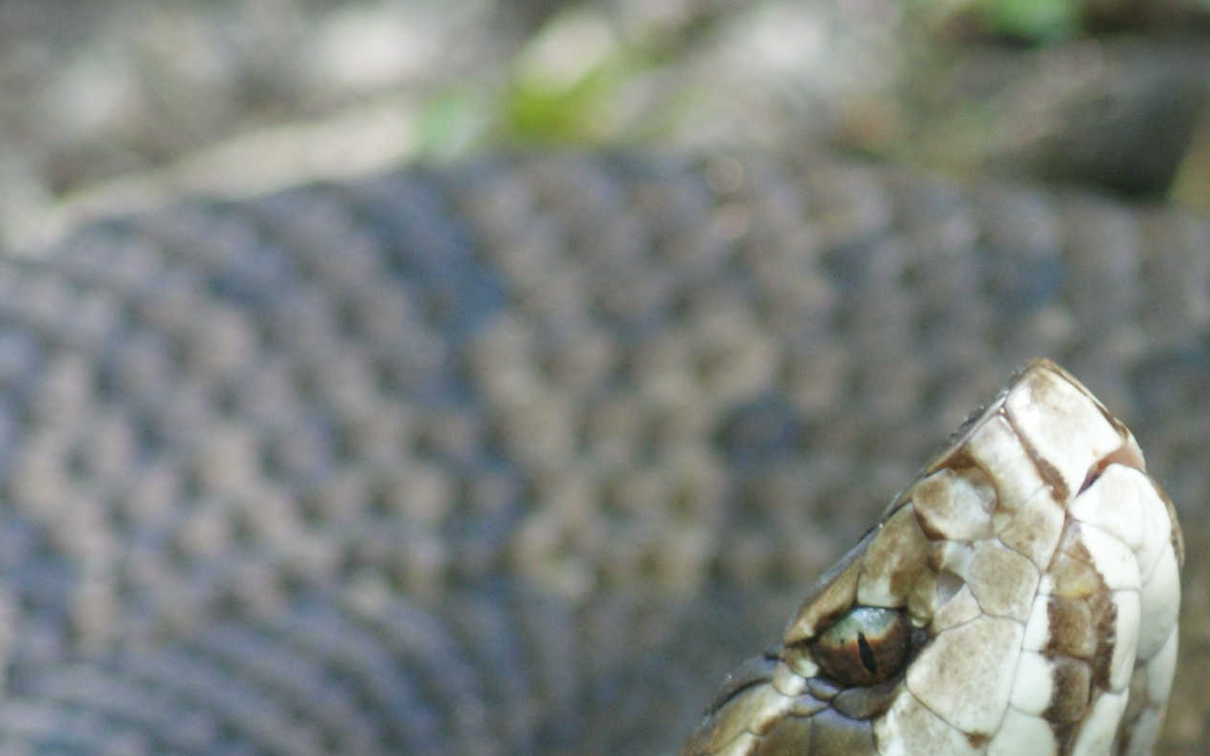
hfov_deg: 3.0
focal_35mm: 696
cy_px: 690
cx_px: 1287
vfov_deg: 1.9
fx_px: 22955
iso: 400
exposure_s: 1/50
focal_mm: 200
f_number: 5.6
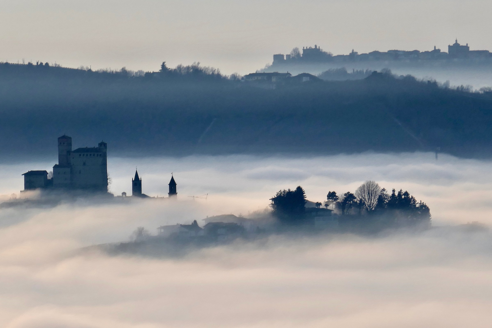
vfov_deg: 3.3
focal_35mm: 412
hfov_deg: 5.0
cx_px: 246
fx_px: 5630
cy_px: 164
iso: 125
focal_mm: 91
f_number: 5.9
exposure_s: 1/320
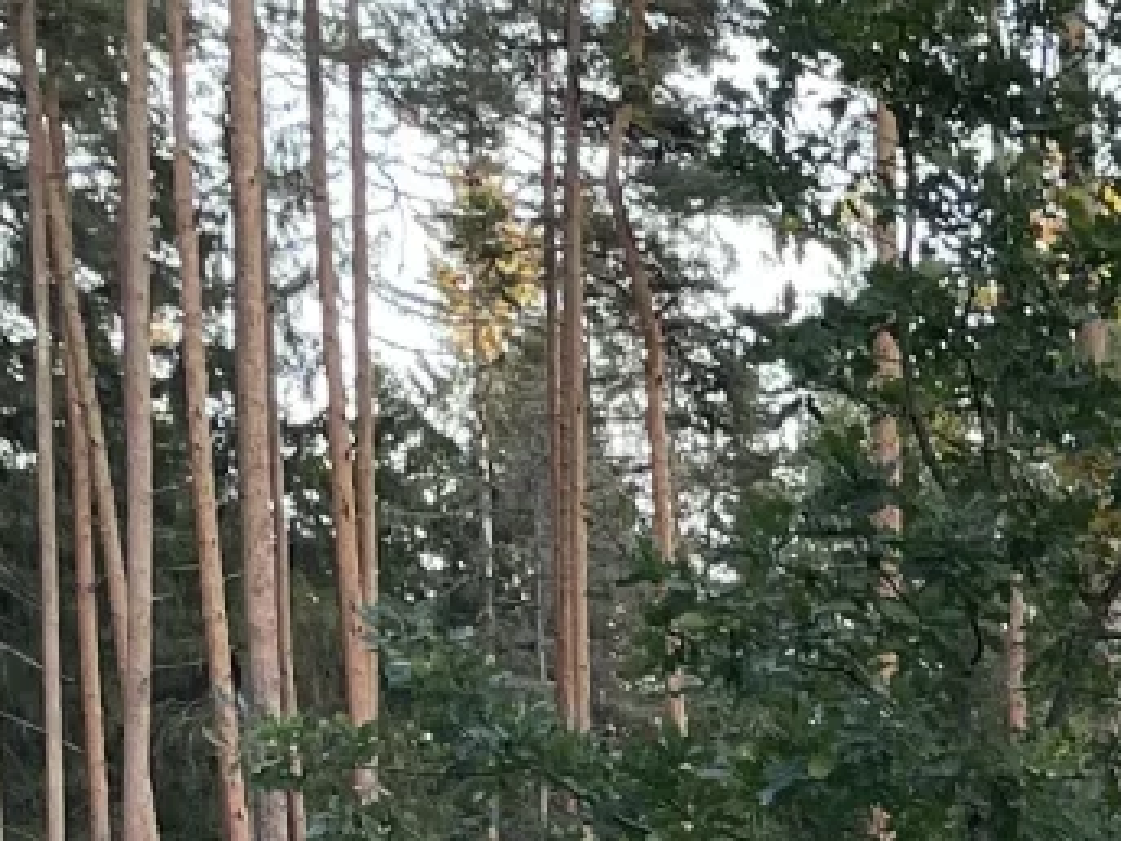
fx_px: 4696
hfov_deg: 12.2
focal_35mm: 145
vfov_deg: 9.3
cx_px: 2183
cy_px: 1878
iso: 64
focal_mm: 4.2
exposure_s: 1/121
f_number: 1.6
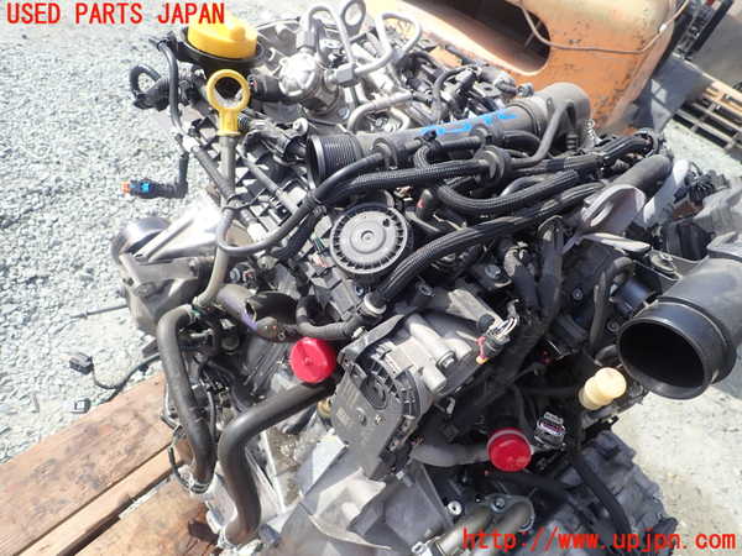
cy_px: 278
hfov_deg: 69.4
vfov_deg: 54.9
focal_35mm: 25
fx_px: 536
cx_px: 371
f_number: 2.8
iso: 100
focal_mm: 4.5
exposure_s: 1/400
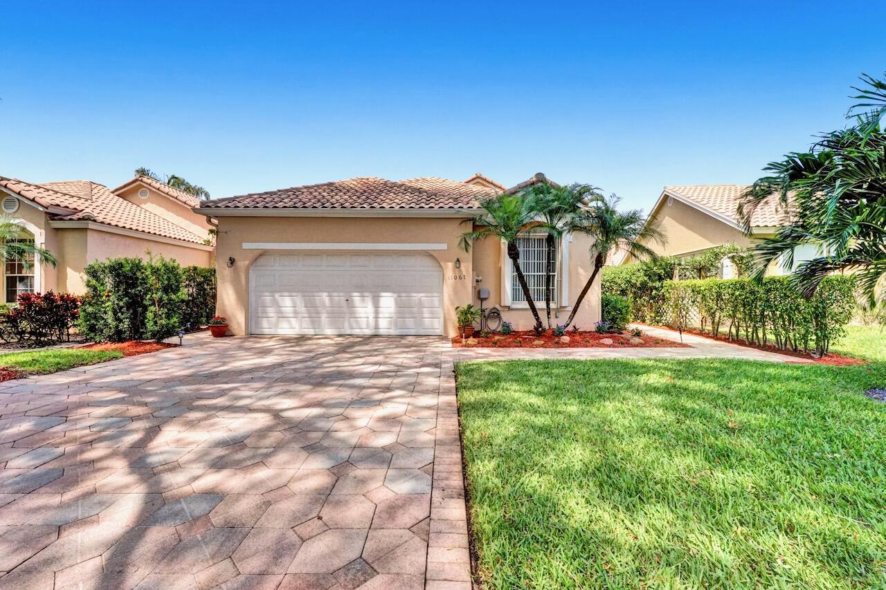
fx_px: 359
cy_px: 295
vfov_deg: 78.8
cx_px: 443
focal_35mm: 15
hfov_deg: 101.9
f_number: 11
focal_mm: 14.6
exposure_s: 1/2000
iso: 2500
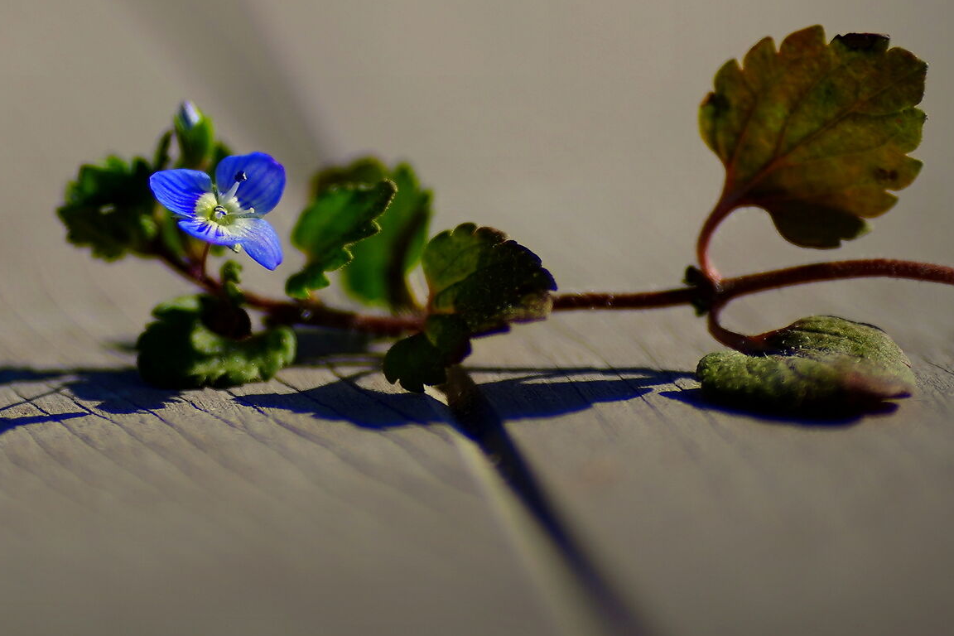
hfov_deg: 4.9
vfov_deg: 3.3
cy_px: -2
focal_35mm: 421
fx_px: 11156
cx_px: 139
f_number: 2
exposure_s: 1/6400
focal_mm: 135
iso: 100
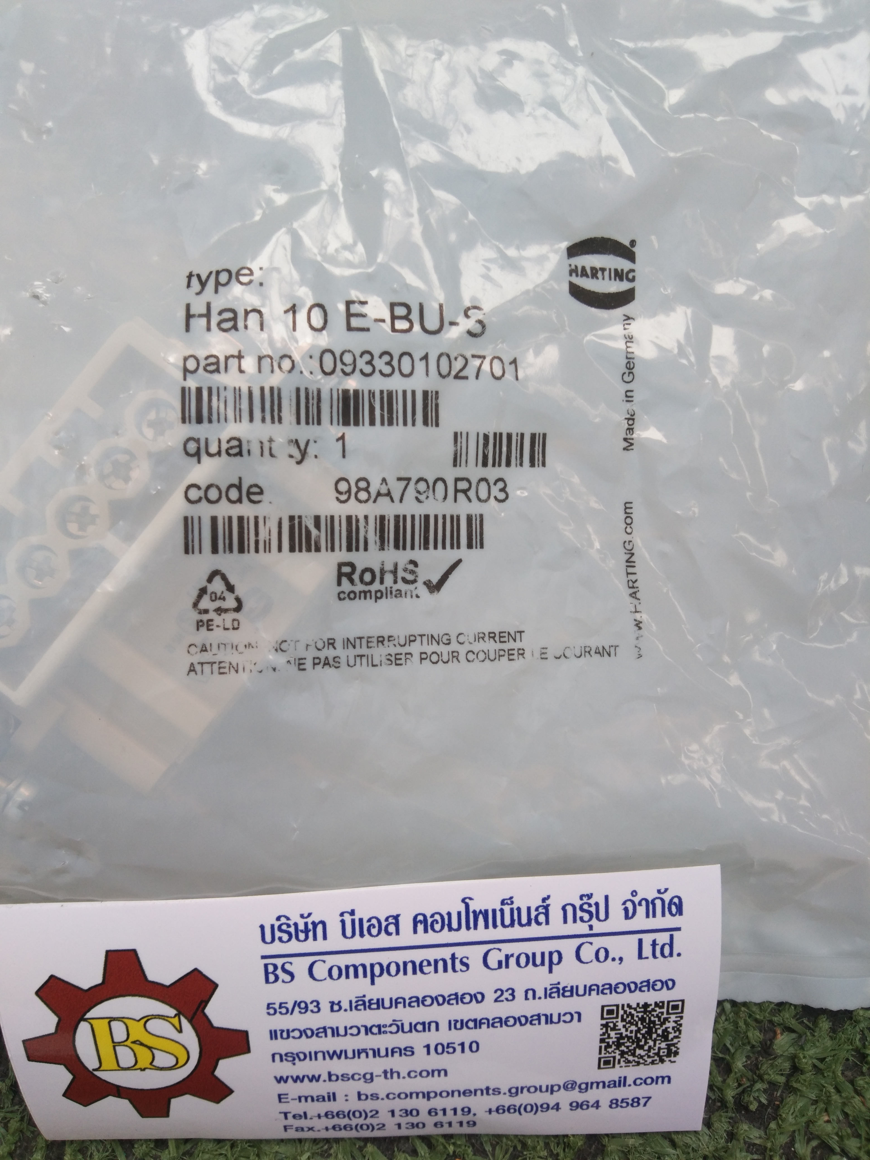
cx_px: 435
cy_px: 580
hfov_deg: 46.8
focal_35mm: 30
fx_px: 1005
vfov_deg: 60.0
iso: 50
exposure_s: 1/129
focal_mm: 3.65
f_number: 2.2
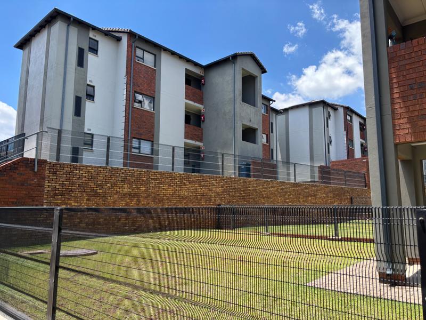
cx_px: 213
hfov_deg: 67.3
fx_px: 320
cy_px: 160
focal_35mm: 26
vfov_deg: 53.1
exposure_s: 1/1876
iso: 50
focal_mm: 5.96
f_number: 1.6
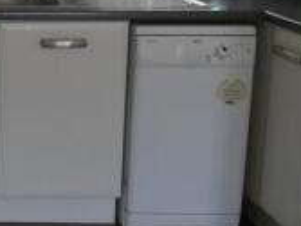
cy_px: -8
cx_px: -100
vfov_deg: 20.2
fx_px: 608
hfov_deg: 24.1
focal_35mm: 70
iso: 100
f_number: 2.8
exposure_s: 1/60
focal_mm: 3.6
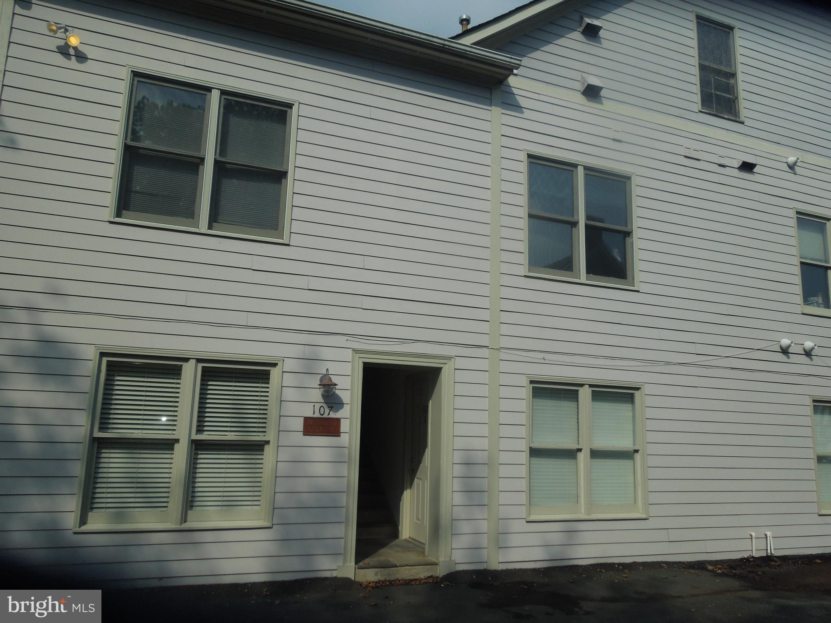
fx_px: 600
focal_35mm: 25
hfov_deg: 69.4
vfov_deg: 54.9
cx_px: 416
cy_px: 312
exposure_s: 1/800
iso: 100
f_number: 6.6
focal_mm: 4.5
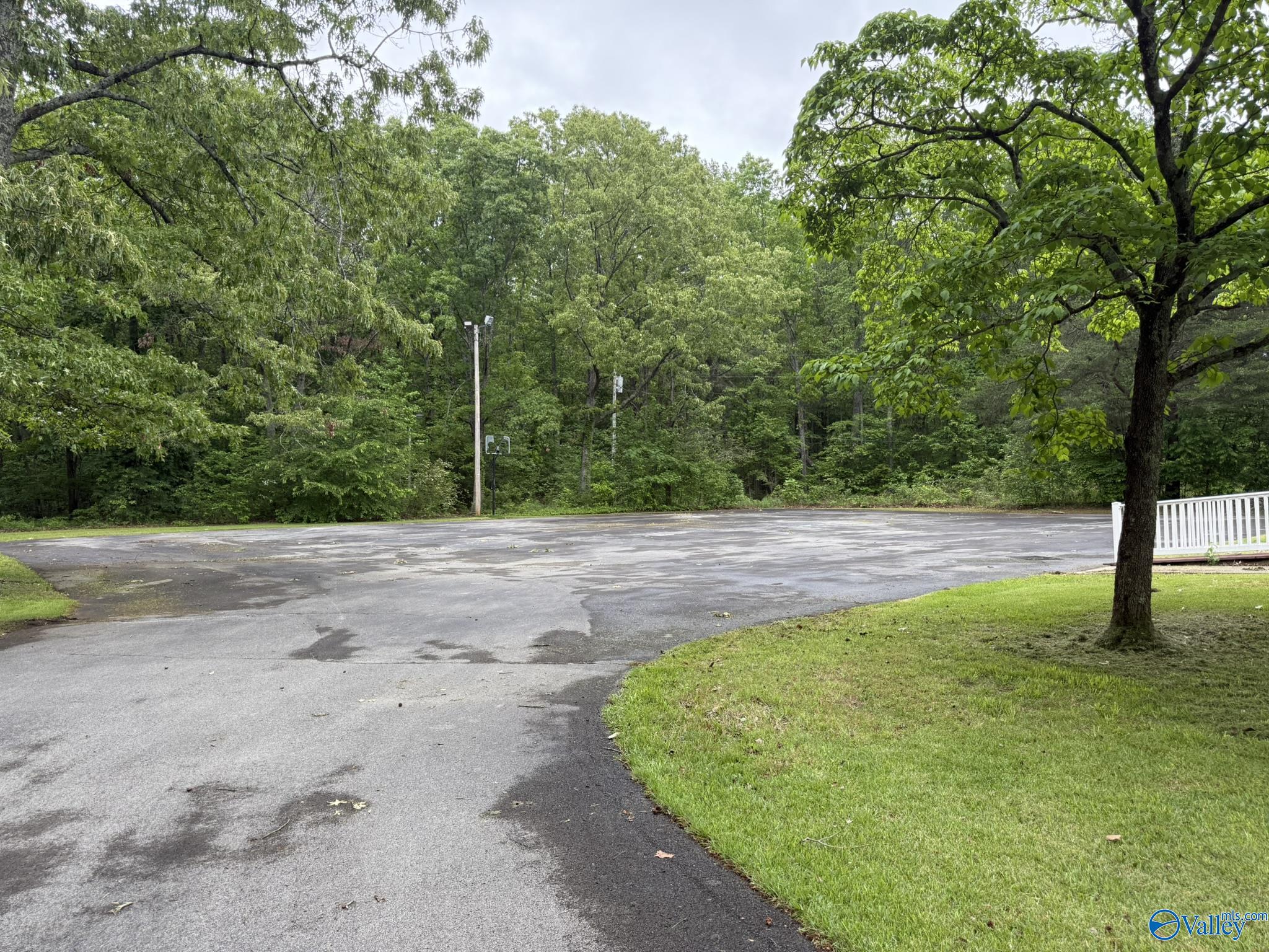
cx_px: 634
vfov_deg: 56.8
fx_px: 880
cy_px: 476
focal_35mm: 24
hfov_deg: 71.6
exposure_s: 1/521
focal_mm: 6.76
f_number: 1.78
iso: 100
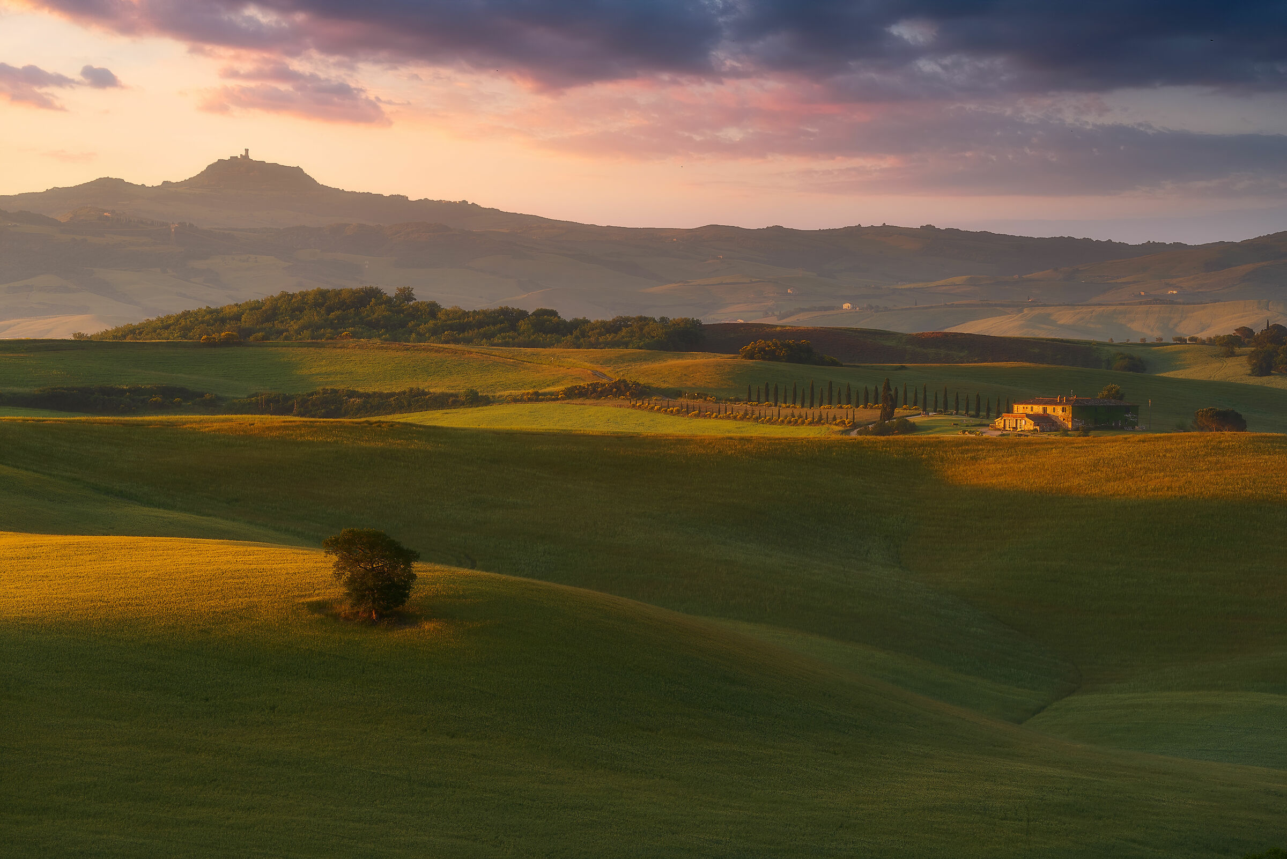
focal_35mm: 200
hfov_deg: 10.3
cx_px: 644
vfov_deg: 6.9
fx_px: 7152
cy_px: 430
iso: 64
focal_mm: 200
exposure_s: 1/15
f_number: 11
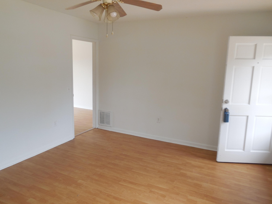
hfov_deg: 69.4
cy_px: 102
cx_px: 136
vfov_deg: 54.9
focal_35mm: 25
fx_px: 196
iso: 140
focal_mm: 4.5
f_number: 3.1
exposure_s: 1/30
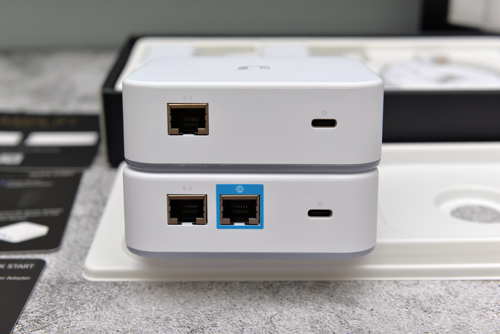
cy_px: 167
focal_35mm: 58
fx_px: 806
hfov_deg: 34.5
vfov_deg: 23.4
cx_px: 250
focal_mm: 58
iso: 400
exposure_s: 1/60
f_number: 8
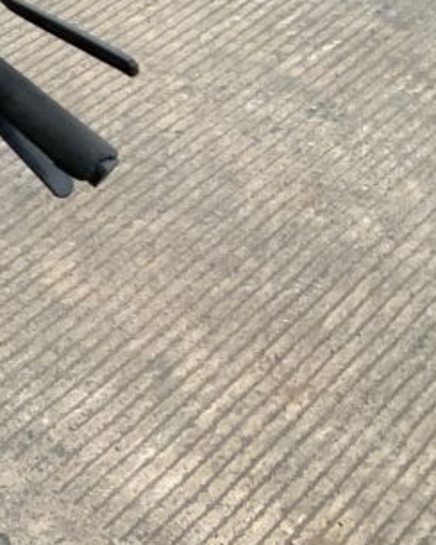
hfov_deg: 14.5
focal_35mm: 95
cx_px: -322
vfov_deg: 20.1
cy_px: 184
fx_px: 1532
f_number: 1.8
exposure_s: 1/122
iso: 64
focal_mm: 3
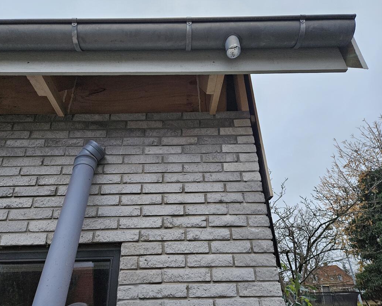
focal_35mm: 25
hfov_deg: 68.0
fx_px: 283
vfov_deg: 56.8
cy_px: 150
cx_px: 174
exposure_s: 1/200
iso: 1000
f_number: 1.8
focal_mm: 5.4
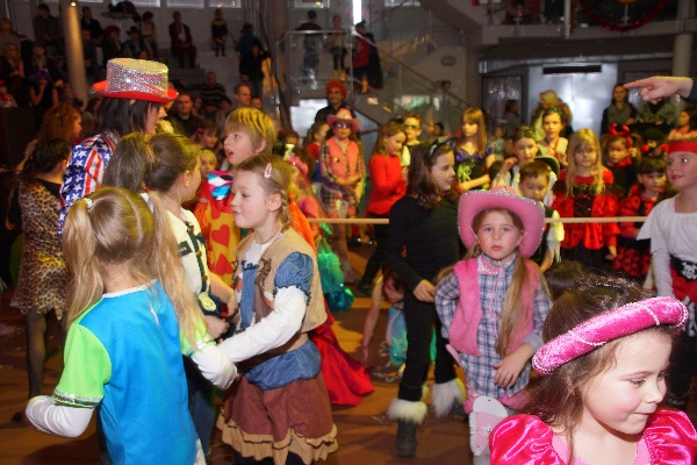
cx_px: 348
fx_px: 581
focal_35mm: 30
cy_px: 232
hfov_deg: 61.9
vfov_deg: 43.6
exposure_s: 1/60
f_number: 3.5
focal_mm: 20
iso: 500
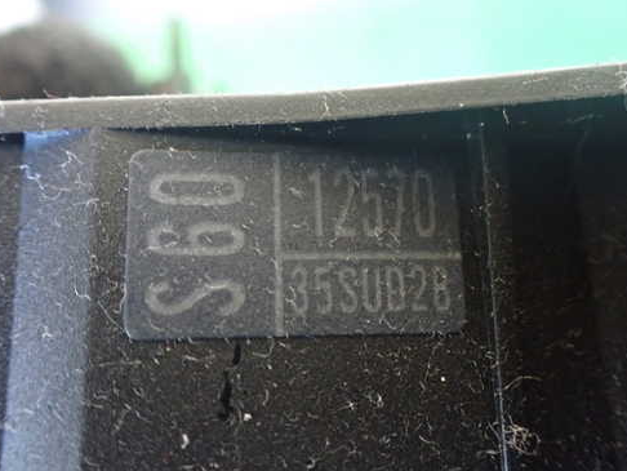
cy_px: 215
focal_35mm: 37
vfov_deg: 38.7
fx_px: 671
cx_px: 332
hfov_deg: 50.1
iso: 1000
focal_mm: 5.4
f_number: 2.3
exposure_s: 1/30
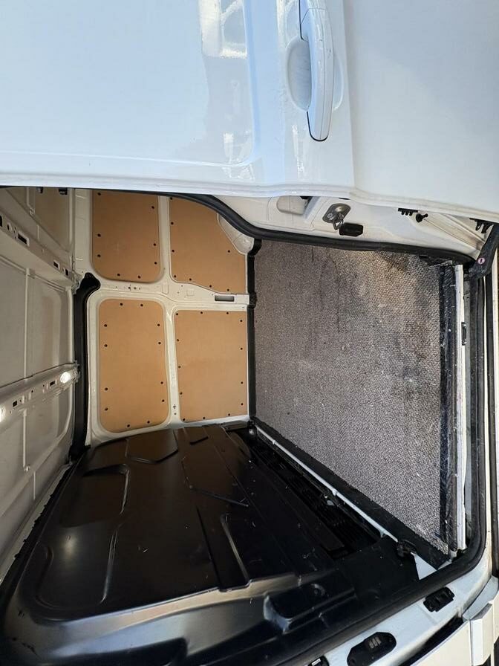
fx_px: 269
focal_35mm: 14
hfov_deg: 85.7
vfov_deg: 102.1
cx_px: 250
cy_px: 333
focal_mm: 2.22
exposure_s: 1/166
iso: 50
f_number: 2.2
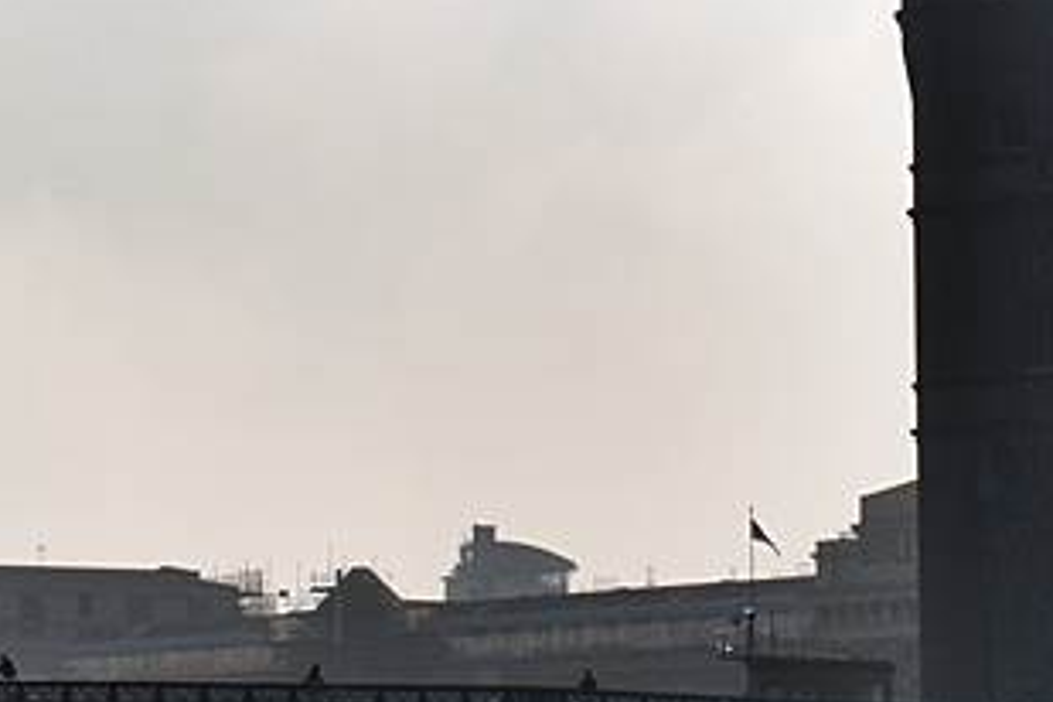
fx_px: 5908
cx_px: 596
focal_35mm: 202
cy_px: -162
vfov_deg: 6.7
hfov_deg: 10.2
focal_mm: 26
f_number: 14
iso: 200
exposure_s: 1/800
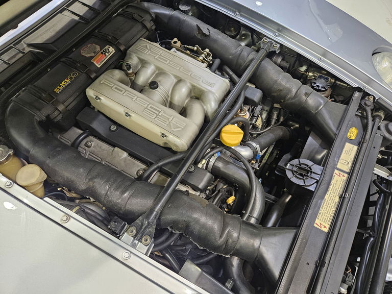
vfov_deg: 58.9
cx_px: 196
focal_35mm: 23
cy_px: 147
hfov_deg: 73.9
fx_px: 260
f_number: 1.8
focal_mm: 5.4
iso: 640
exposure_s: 1/30
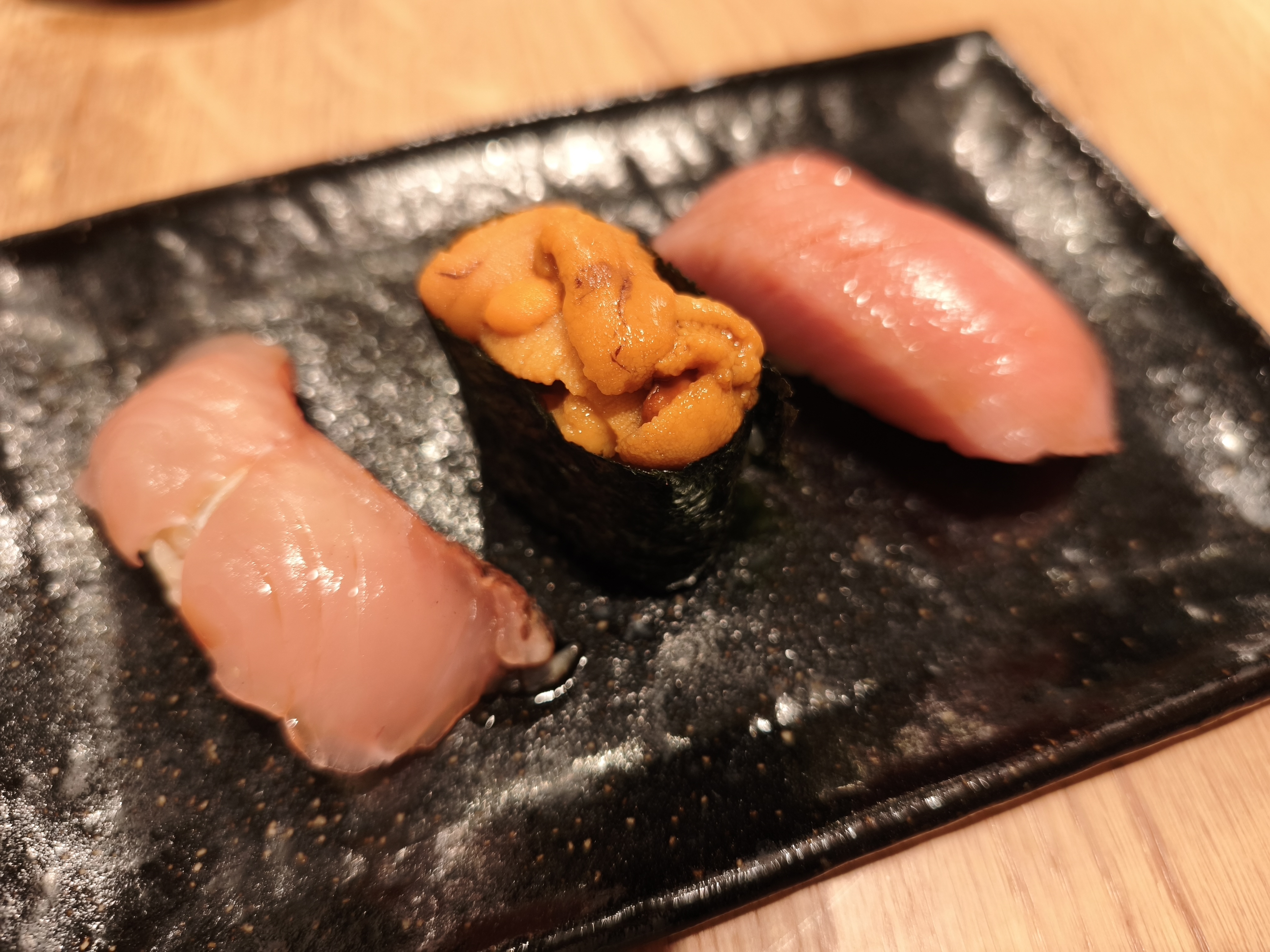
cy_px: 476
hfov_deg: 73.9
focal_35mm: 23
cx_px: 635
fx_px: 844
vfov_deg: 58.9
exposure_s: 1/50
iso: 320
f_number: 1.62
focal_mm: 6.45
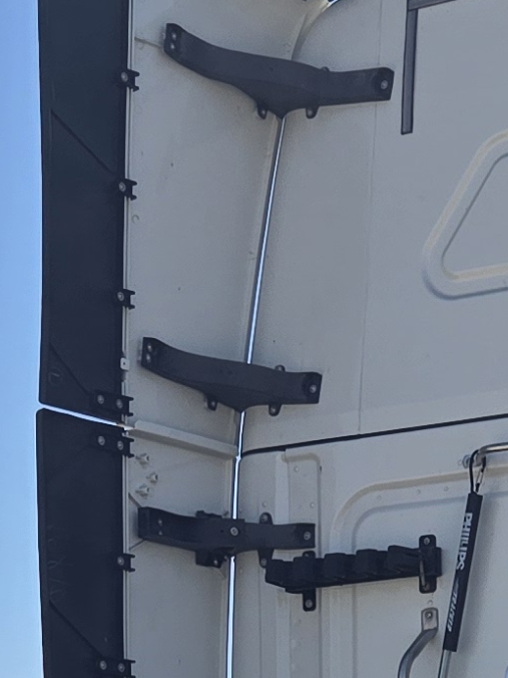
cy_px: 1036
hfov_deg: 10.9
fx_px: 2661
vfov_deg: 13.6
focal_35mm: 136
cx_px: 381
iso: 25
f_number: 1.8
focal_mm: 5.4
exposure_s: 1/2134
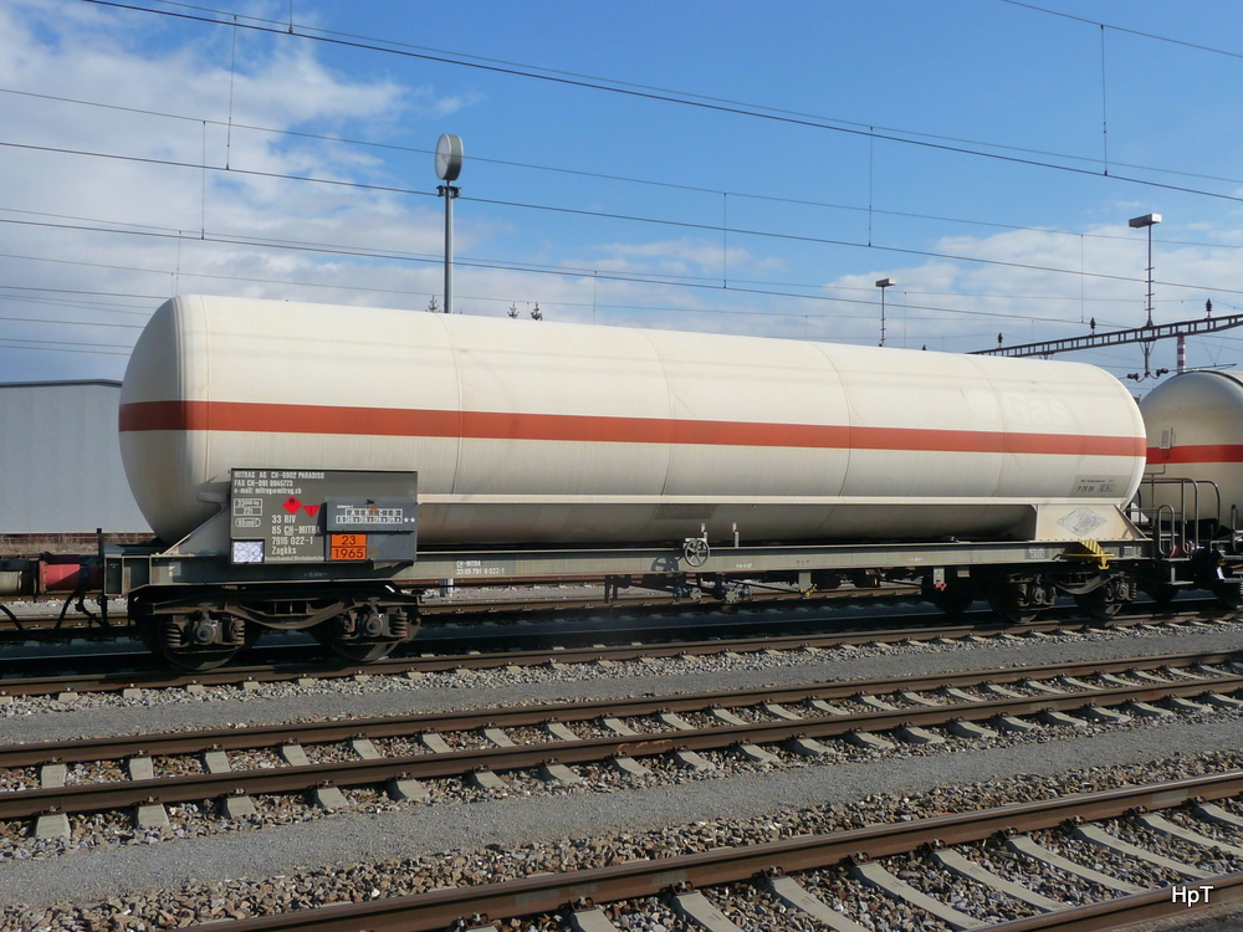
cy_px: 466
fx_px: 1077
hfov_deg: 60.0
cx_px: 622
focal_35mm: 30
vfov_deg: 46.8
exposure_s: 1/320
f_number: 8
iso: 160
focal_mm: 5
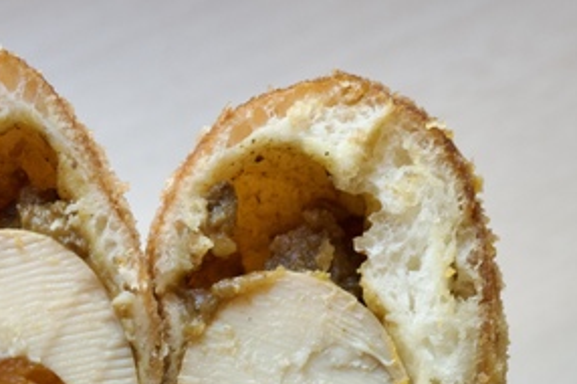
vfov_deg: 14.6
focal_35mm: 91
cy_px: 421
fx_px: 1457
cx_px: 117
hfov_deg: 22.1
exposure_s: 1/40
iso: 1000
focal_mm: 26
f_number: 4
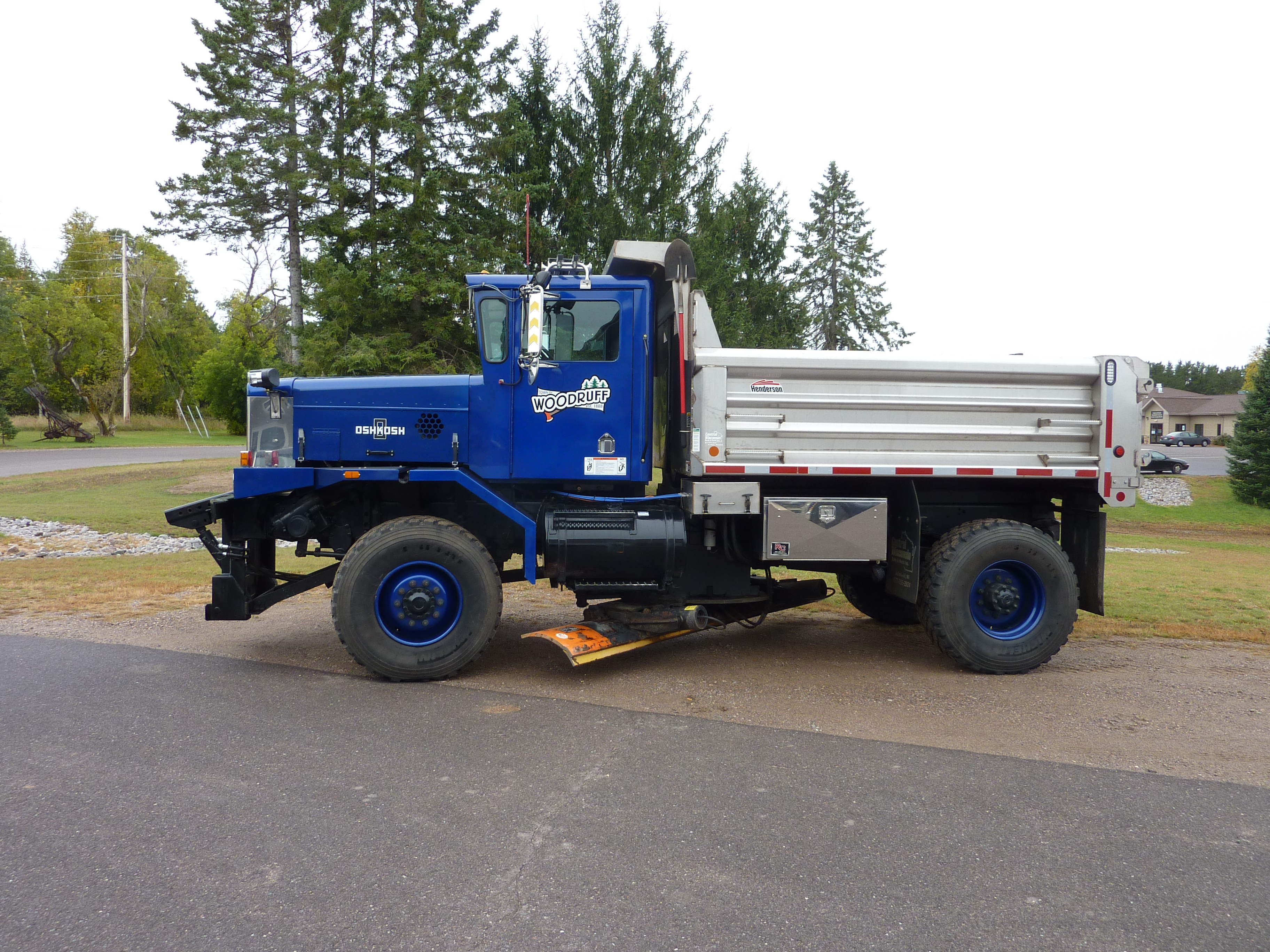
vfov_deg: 54.9
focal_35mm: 25
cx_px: 635
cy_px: 476
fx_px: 917
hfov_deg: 69.4
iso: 80
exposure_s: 1/100
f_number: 3.3
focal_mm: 4.1
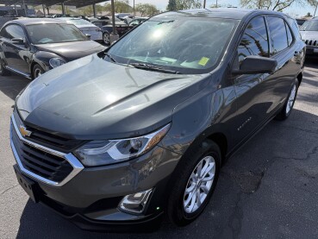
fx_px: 221
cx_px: 159
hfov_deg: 71.6
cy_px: 120
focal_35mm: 24
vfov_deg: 56.8
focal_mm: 6.76
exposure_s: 1/2907
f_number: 1.78
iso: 80
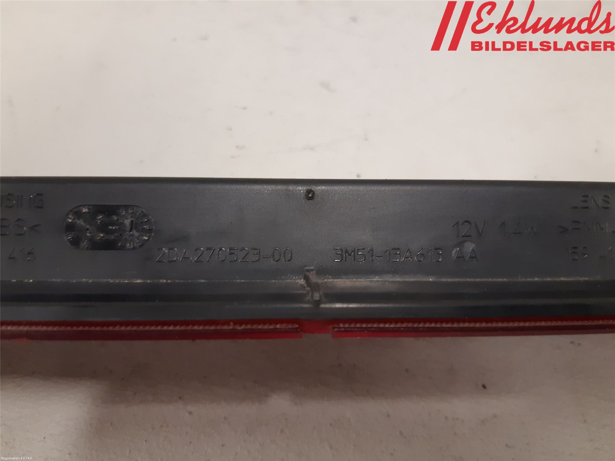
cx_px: 308
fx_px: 462
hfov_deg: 67.3
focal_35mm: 26
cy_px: 230
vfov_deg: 53.1
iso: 250
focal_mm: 3.93
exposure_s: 1/50
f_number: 1.7
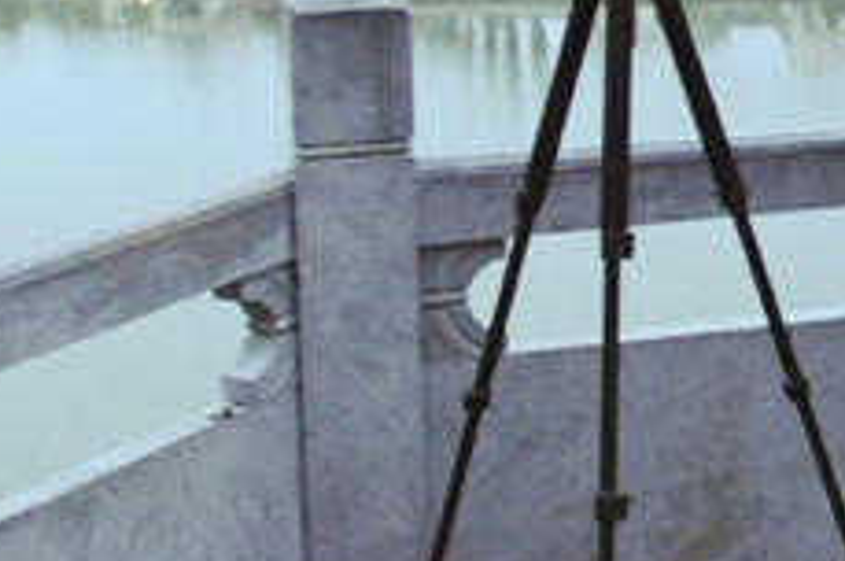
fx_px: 1945
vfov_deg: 15.9
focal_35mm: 83
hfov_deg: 21.8
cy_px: -83
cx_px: 1137
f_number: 2.8
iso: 6400
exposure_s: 1/13
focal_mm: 19
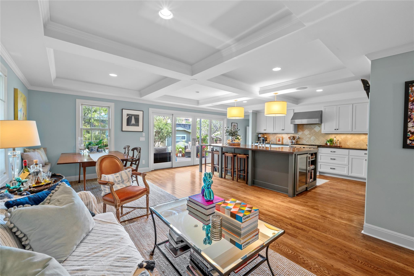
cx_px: 207
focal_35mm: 15
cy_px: 138
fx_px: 172
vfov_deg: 77.3
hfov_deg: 100.4
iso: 250
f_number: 11
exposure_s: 2
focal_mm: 10
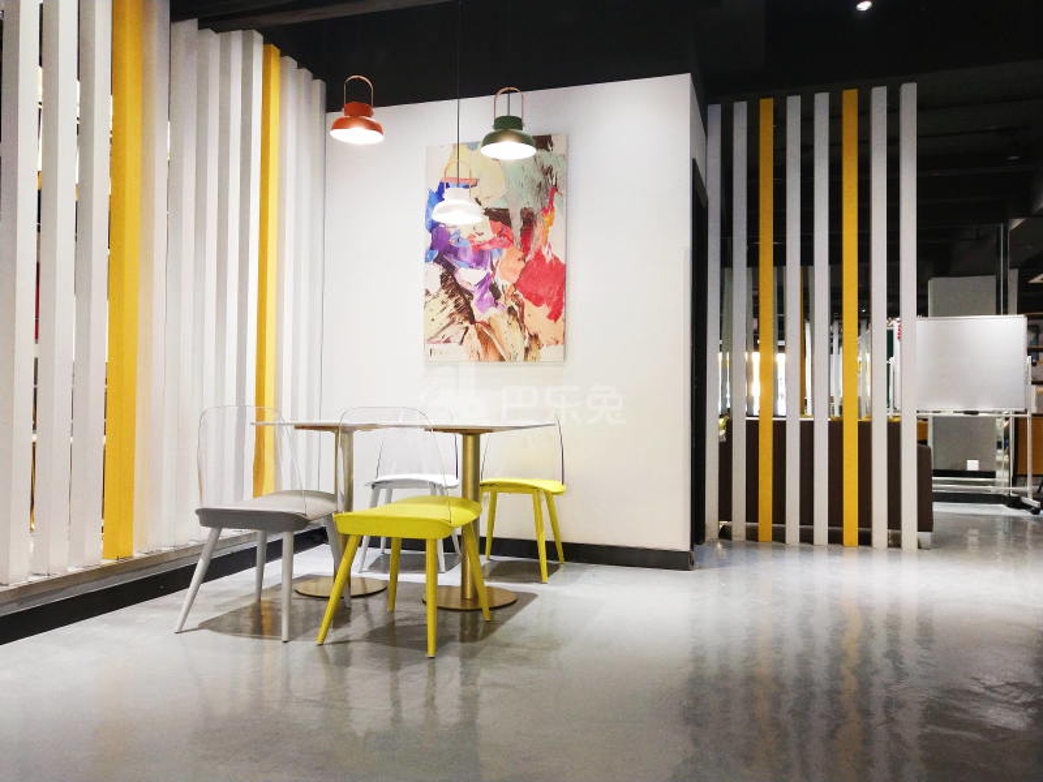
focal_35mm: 30
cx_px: 522
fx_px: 904
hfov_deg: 60.0
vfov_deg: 46.8
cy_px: 391
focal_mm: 3.95
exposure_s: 1/100
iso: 152
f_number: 1.8
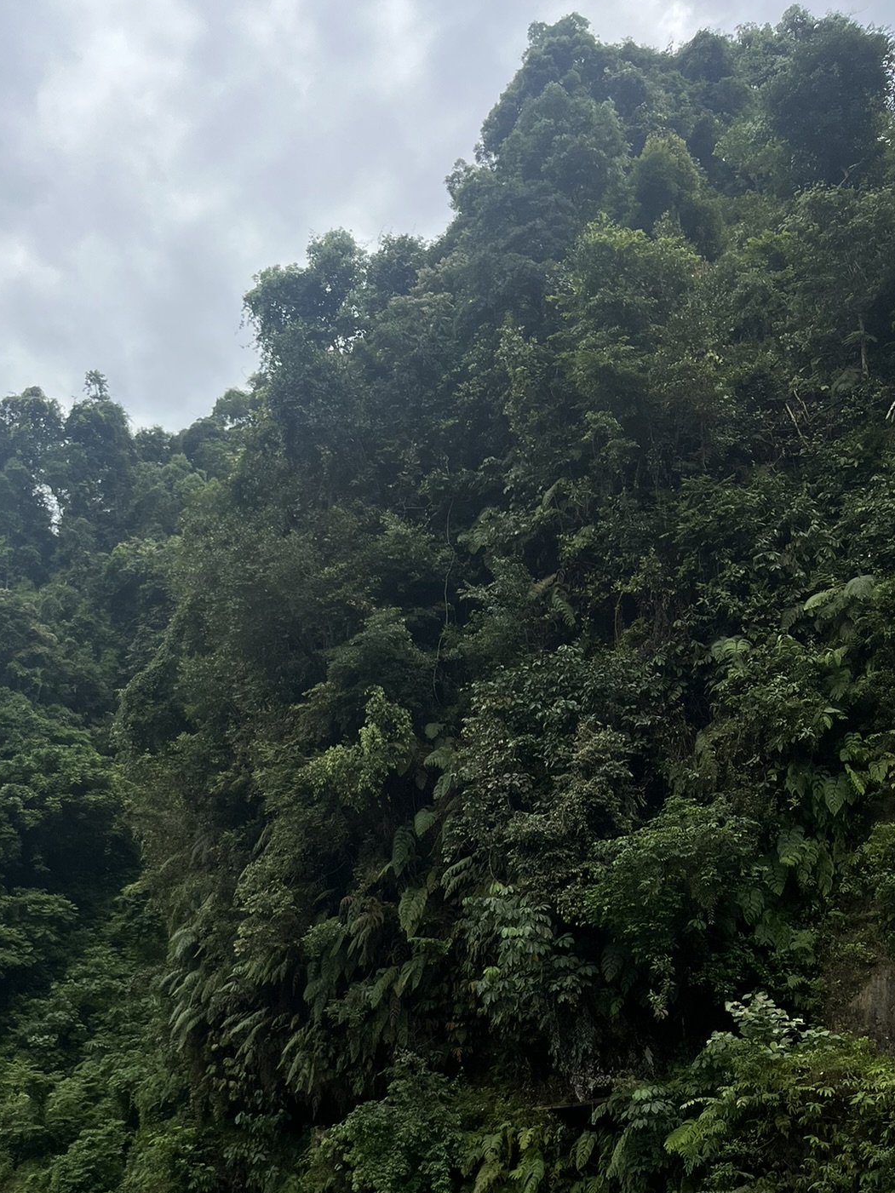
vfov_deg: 48.0
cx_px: 254
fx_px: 1310
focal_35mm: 38
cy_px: 811
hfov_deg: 37.0
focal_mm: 5.1
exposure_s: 1/3521
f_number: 1.6
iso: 50
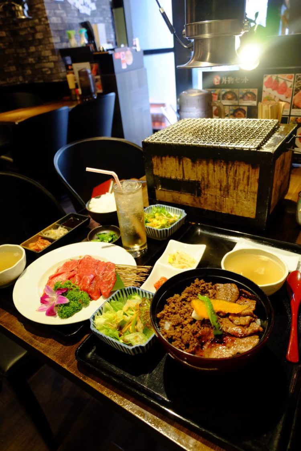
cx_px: 150
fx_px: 301
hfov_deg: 53.1
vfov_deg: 73.7
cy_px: 226
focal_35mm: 24
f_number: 3.5
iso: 1000
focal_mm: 16
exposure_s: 1/26
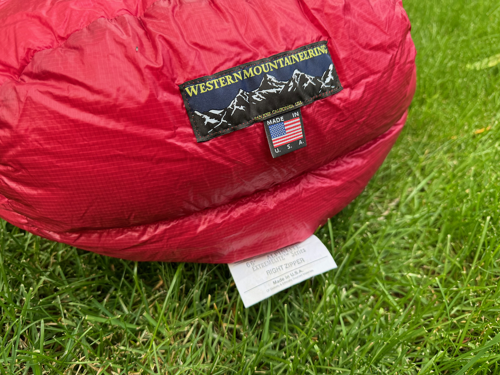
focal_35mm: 24
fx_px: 347
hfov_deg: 71.6
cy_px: 188
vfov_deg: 56.8
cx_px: 250
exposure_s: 1/121
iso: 160
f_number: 1.78
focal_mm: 6.76
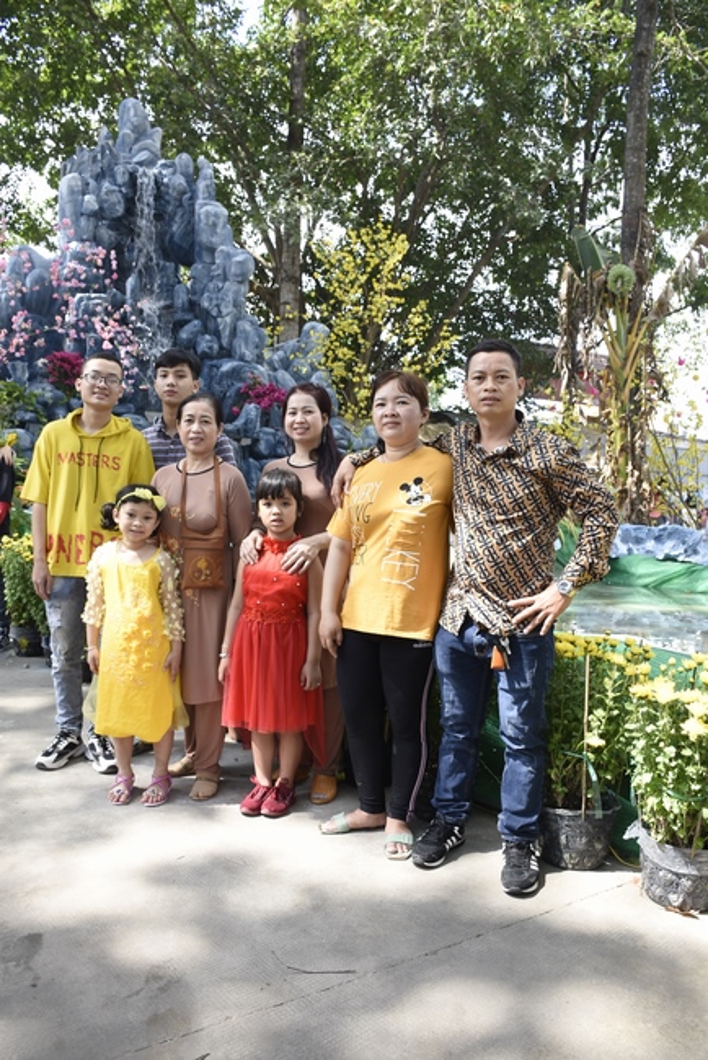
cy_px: 530
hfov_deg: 48.0
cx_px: 354
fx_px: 796
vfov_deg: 67.4
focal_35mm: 27
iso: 160
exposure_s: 1/125
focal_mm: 18
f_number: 5.6
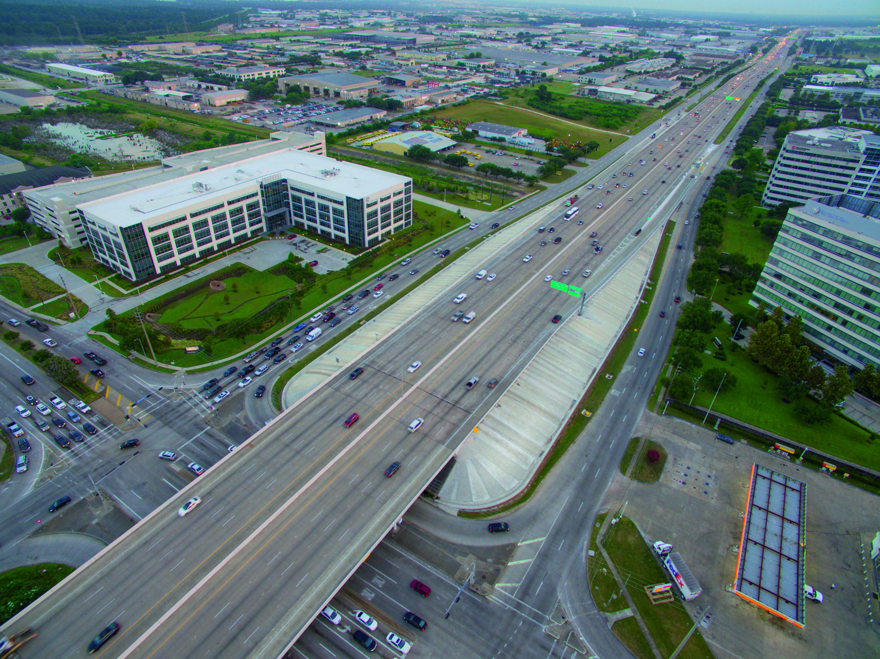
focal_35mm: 20
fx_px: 508
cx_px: 440
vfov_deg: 66.0
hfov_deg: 81.8
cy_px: 330
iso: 100
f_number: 2.8
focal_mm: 3.61
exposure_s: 1/50
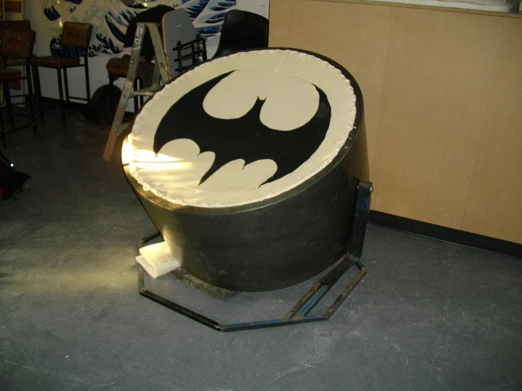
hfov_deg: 56.8
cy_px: 196
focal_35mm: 32
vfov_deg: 44.2
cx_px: 261
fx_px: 483
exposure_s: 1/8
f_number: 2.9
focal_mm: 5.7
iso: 200
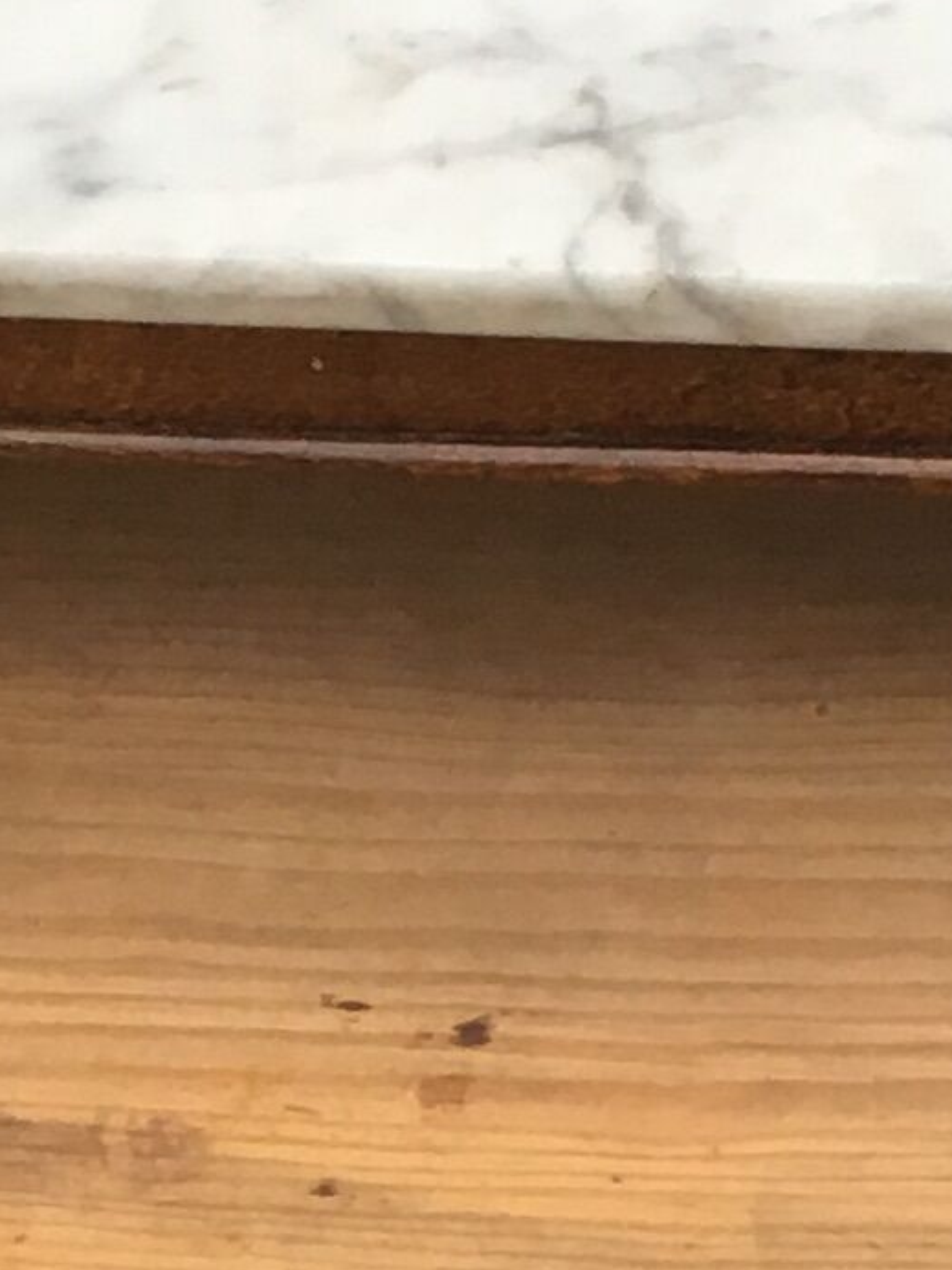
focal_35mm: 169
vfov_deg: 11.3
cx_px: 349
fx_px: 6197
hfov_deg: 8.8
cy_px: 1865
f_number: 2.2
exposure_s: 1/33
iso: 32
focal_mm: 4.15
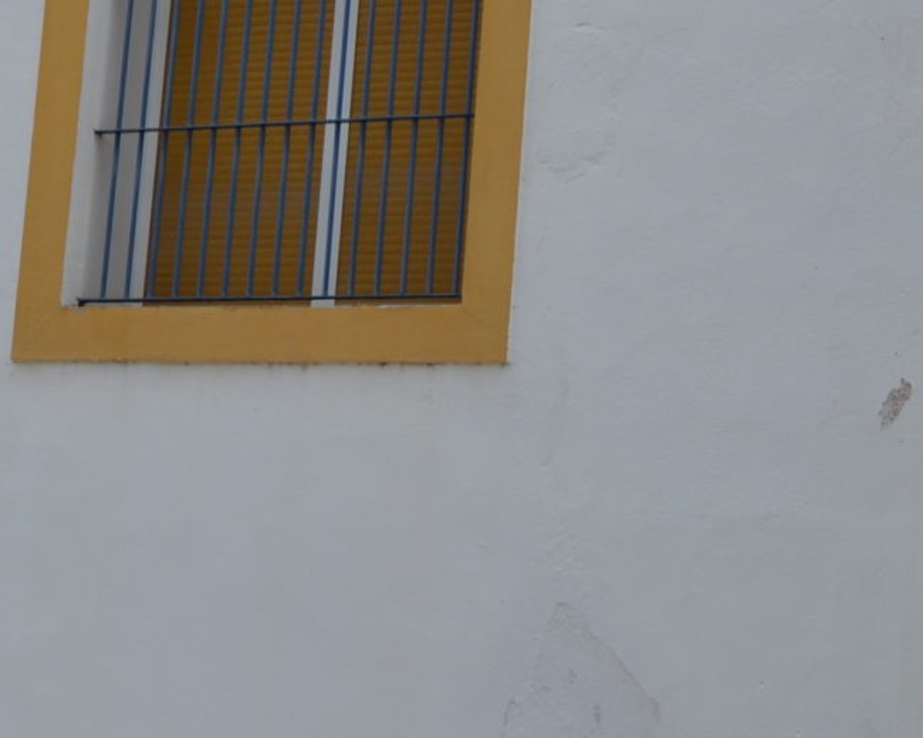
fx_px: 3333
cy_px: 99
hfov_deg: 15.8
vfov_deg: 12.6
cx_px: 409
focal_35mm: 122
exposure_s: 1/250
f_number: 8
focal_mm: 22
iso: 100
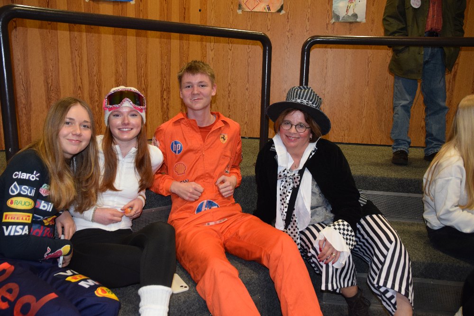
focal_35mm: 30
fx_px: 395
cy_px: 158
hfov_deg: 61.9
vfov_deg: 43.6
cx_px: 237
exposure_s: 1/60
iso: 800
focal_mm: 20
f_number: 3.5
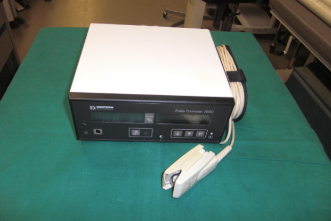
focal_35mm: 30
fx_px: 276
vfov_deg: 43.6
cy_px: 112
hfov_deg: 61.9
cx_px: 164
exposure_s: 1/60
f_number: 2.6
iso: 200
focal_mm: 4.9
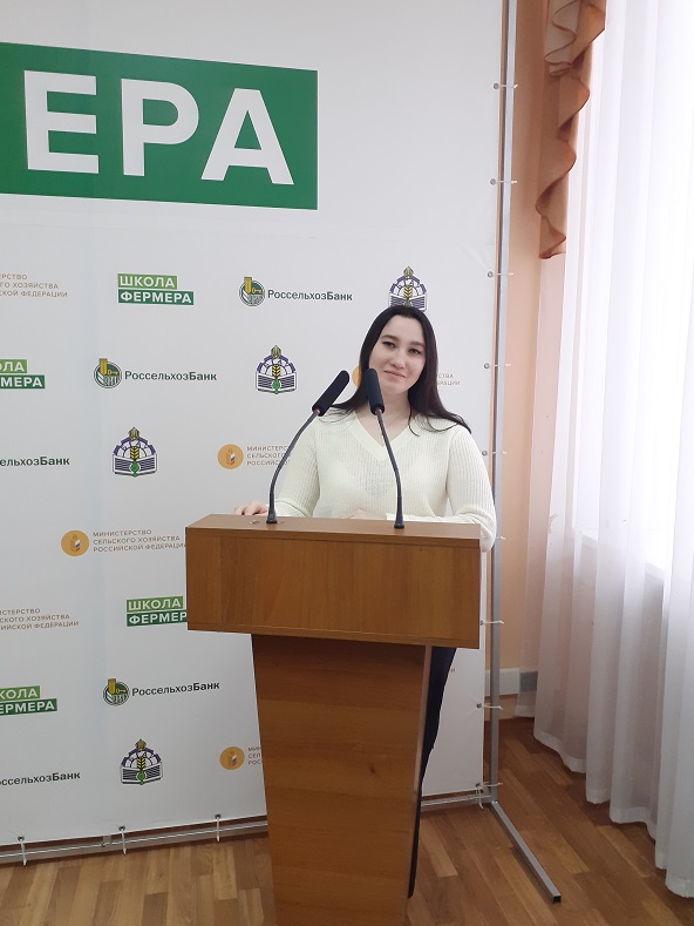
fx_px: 748
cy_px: 460
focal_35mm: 28
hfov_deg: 49.8
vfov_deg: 63.4
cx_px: 340
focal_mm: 3.6
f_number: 1.9
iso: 160
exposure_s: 1/50
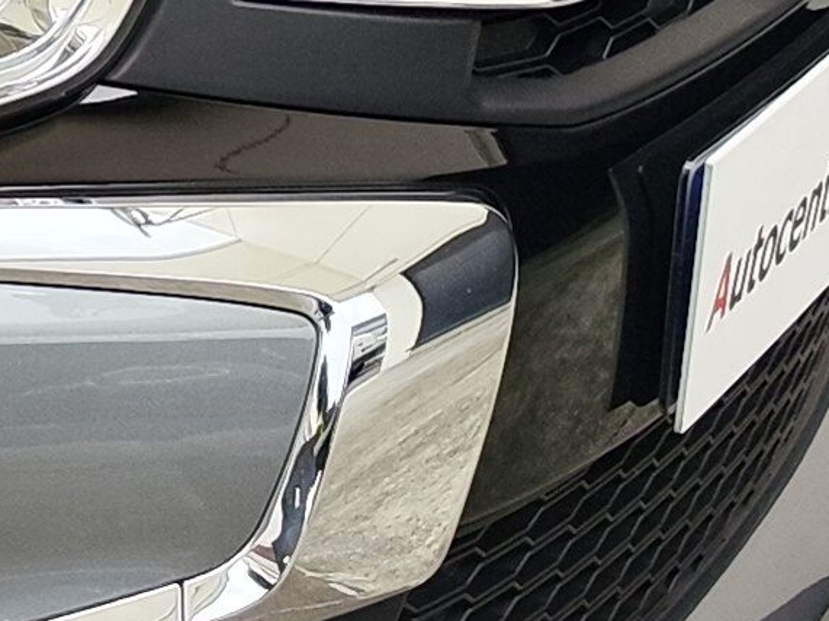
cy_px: -207
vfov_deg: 8.8
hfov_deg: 9.6
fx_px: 3951
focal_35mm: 165
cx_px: -1569
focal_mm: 7.01
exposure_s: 1/218
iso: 50
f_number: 1.69
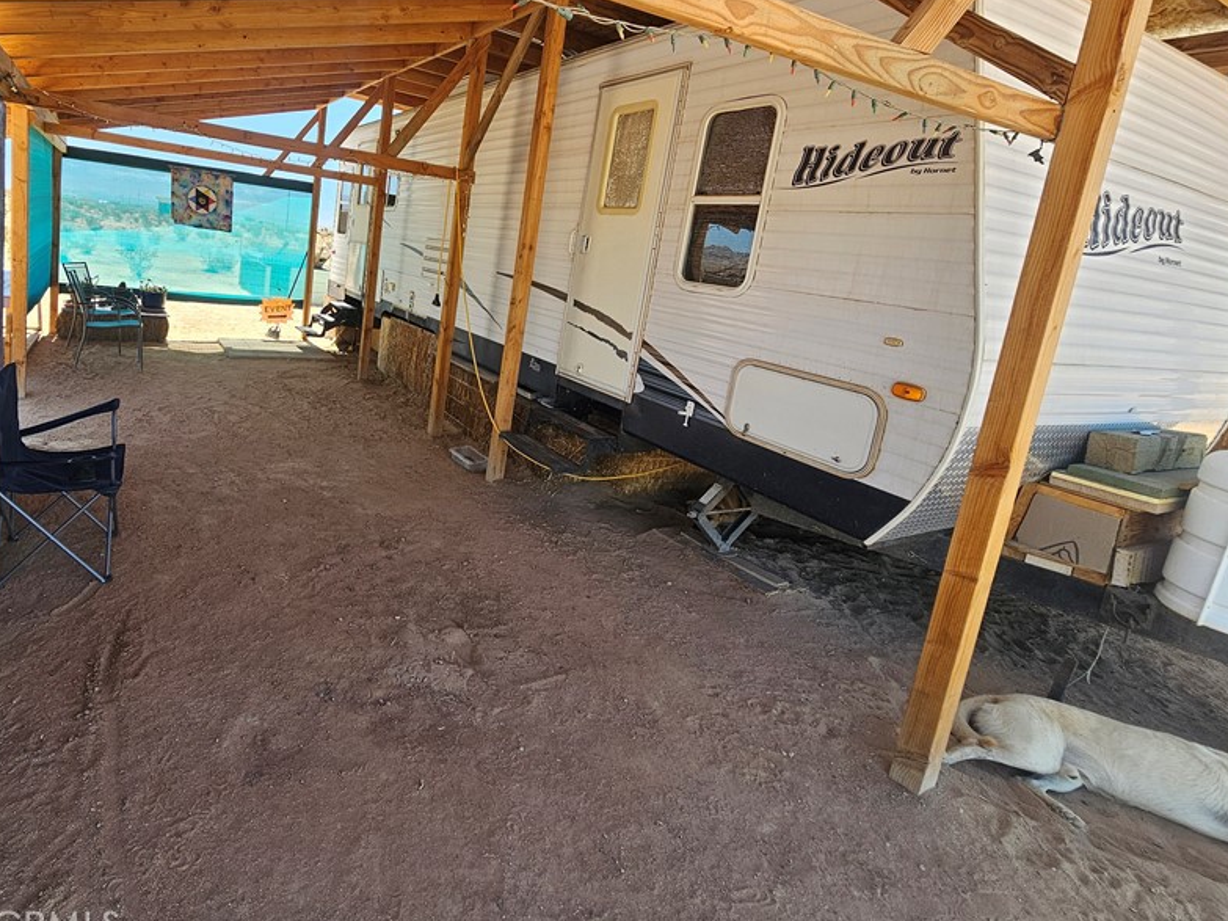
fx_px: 603
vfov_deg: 73.4
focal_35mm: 17
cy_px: 345
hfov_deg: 88.6
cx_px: 438
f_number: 2.2
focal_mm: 2.2
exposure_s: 1/377
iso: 50
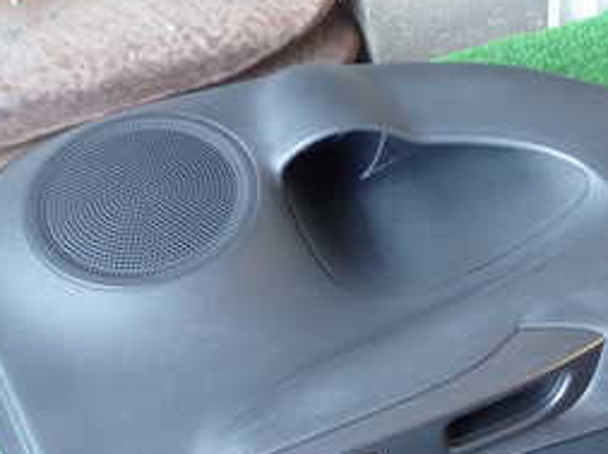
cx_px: 555
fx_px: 1333
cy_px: 471
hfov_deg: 24.9
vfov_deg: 18.7
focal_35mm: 76
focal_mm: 5.79
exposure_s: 1/40
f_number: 2.4
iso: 200
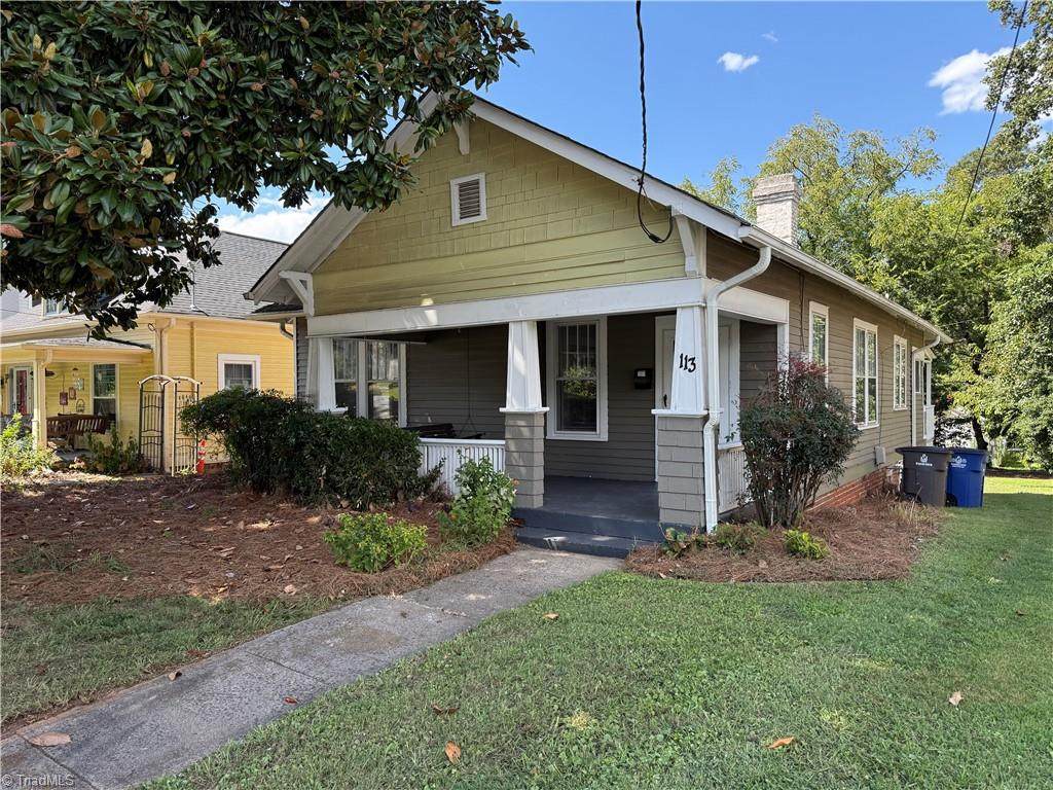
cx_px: 526
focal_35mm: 24
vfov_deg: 56.8
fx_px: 730
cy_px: 395
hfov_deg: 71.6
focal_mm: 6.76
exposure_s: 1/888
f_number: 1.78
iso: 100
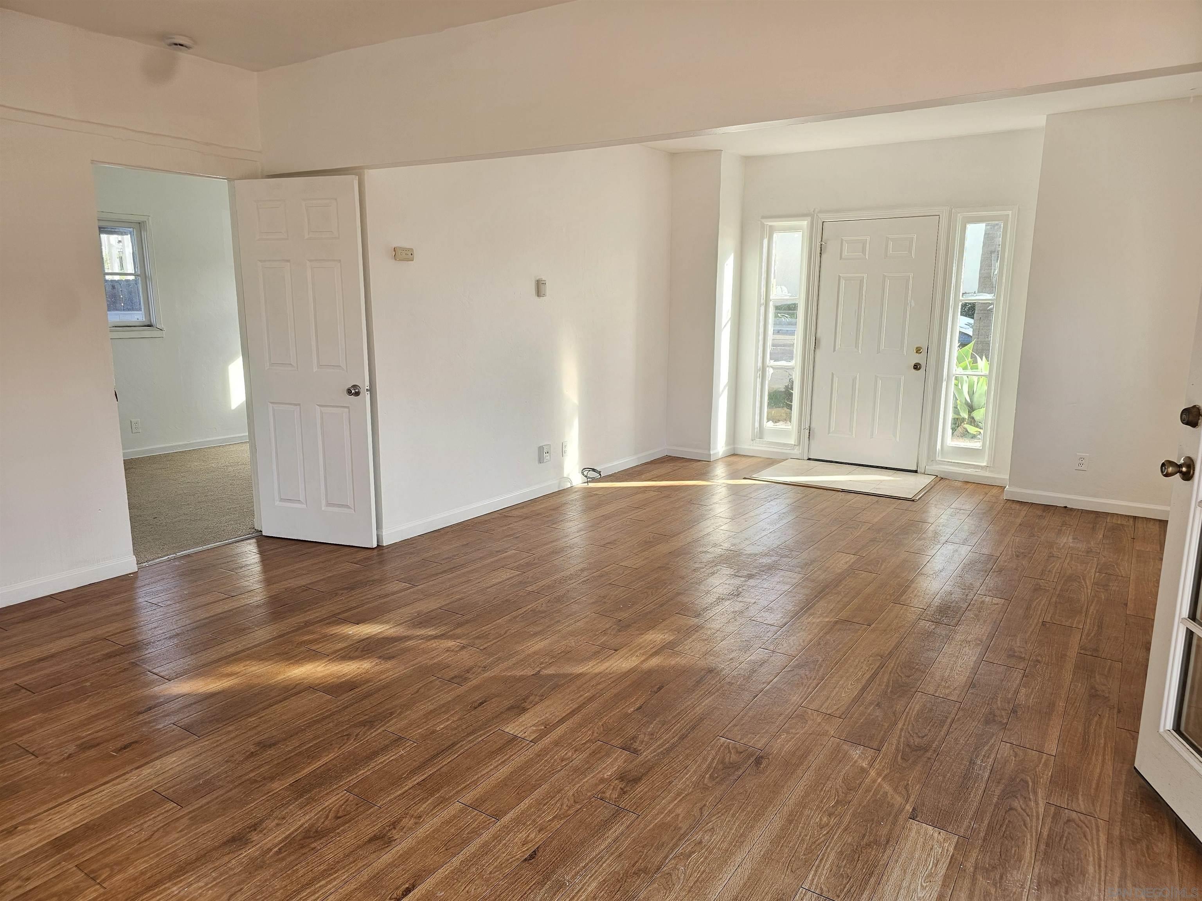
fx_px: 799
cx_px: 601
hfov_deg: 73.9
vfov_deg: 58.9
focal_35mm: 23
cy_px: 450
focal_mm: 6.3
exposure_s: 1/120
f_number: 1.7
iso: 40
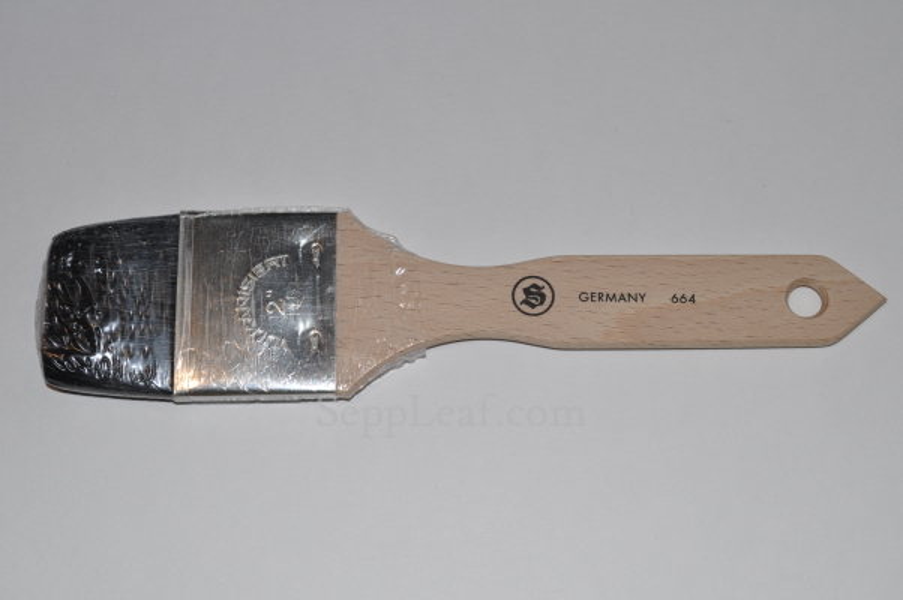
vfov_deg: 21.5
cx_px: 452
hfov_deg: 31.9
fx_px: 1579
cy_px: 300
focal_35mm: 63
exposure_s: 1/125
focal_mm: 42
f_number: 9
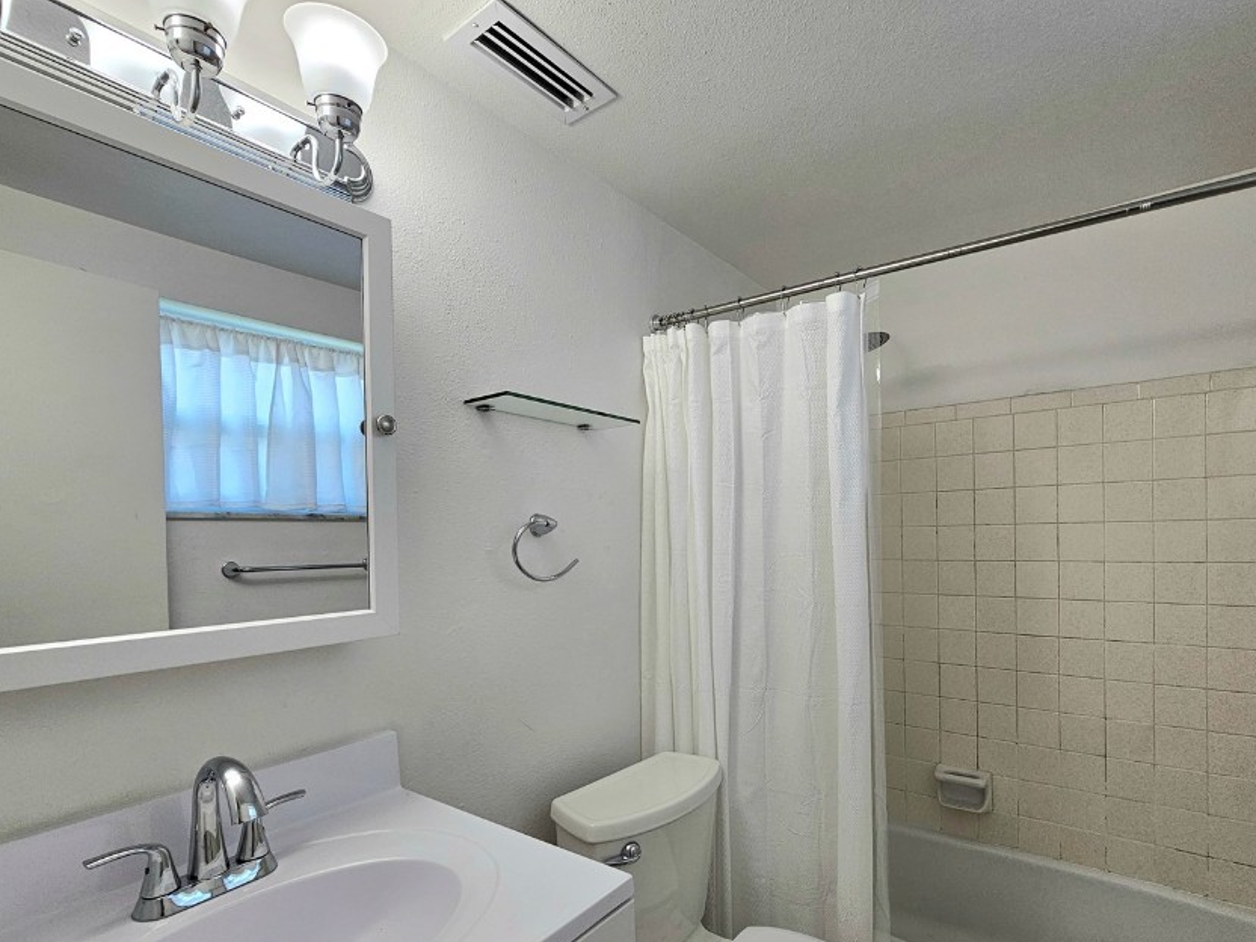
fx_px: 581
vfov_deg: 77.5
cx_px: 666
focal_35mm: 16
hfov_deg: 94.4
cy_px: 550
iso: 64
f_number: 2.2
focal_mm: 2.2
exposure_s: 1/120
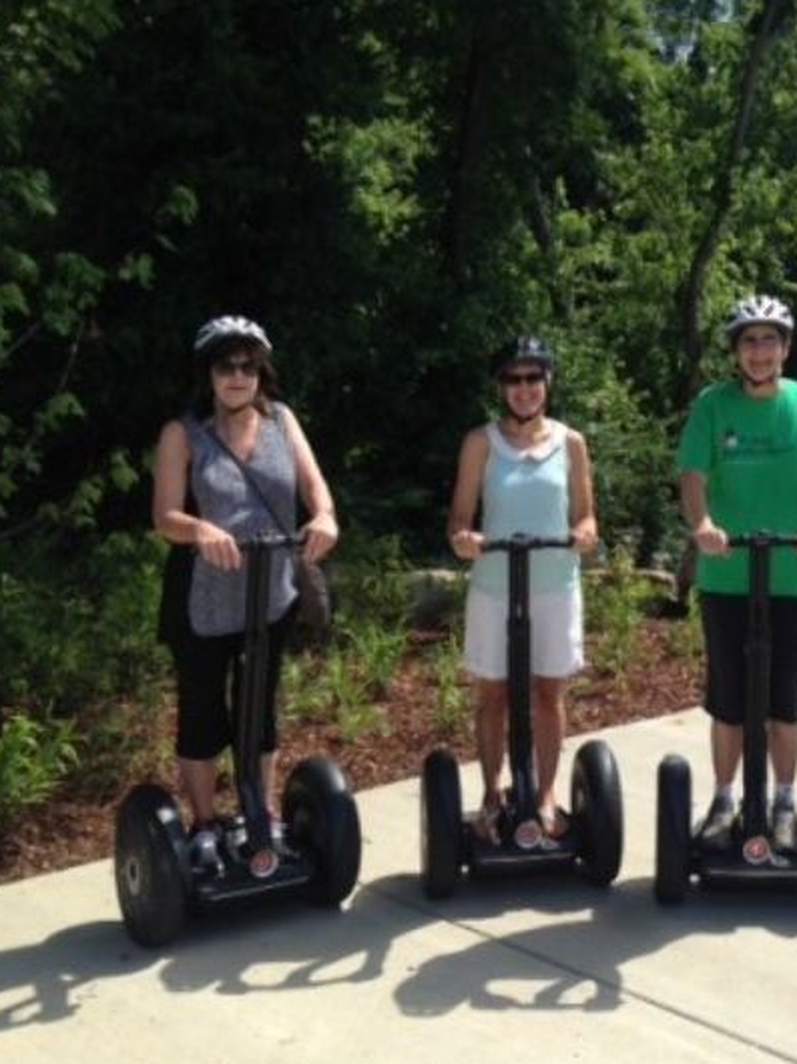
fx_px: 1413
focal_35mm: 46
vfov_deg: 41.3
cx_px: 648
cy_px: 522
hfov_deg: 30.6
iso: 50
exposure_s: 1/1004
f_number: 2.4
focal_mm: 4.12
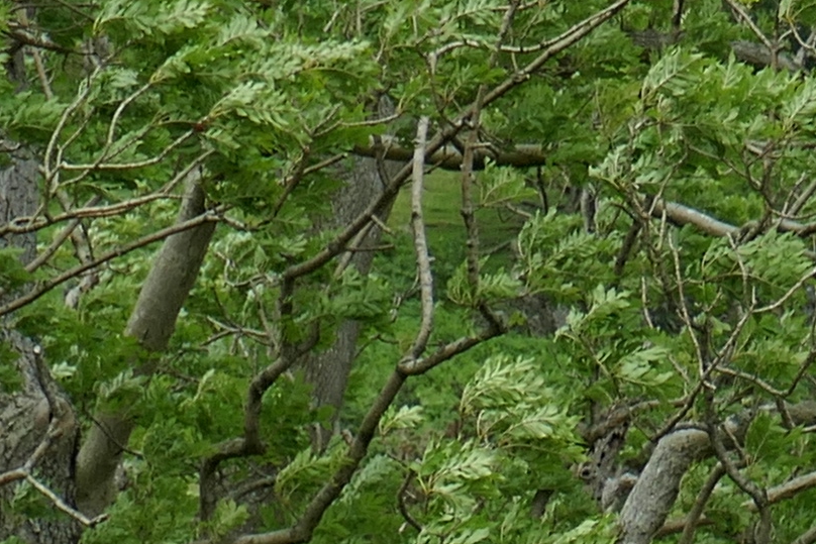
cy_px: 753
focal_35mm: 237
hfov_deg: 8.6
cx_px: 782
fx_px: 5373
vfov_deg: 5.8
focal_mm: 12.7
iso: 125
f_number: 3.4
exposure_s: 1/160
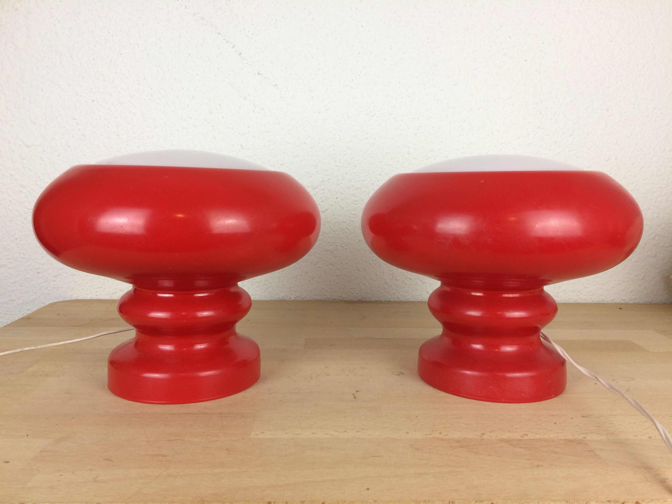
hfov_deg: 61.7
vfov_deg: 48.2
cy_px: 252
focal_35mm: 29
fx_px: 563
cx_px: 336
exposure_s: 1/50
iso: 32
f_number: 2.2
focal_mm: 4.15
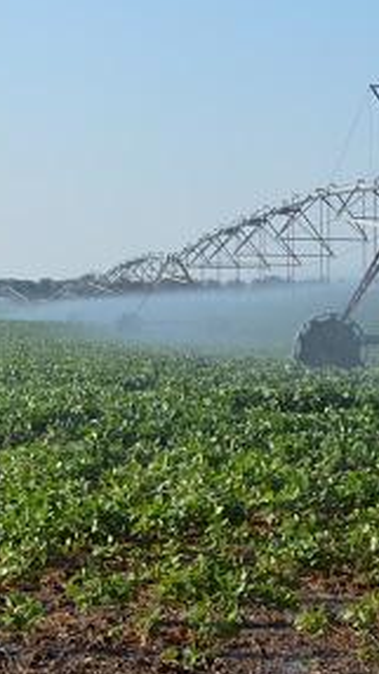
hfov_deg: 11.1
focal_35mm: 109
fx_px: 1946
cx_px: 319
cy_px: 47
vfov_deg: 19.2
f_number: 8
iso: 100
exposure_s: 1/250
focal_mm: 22
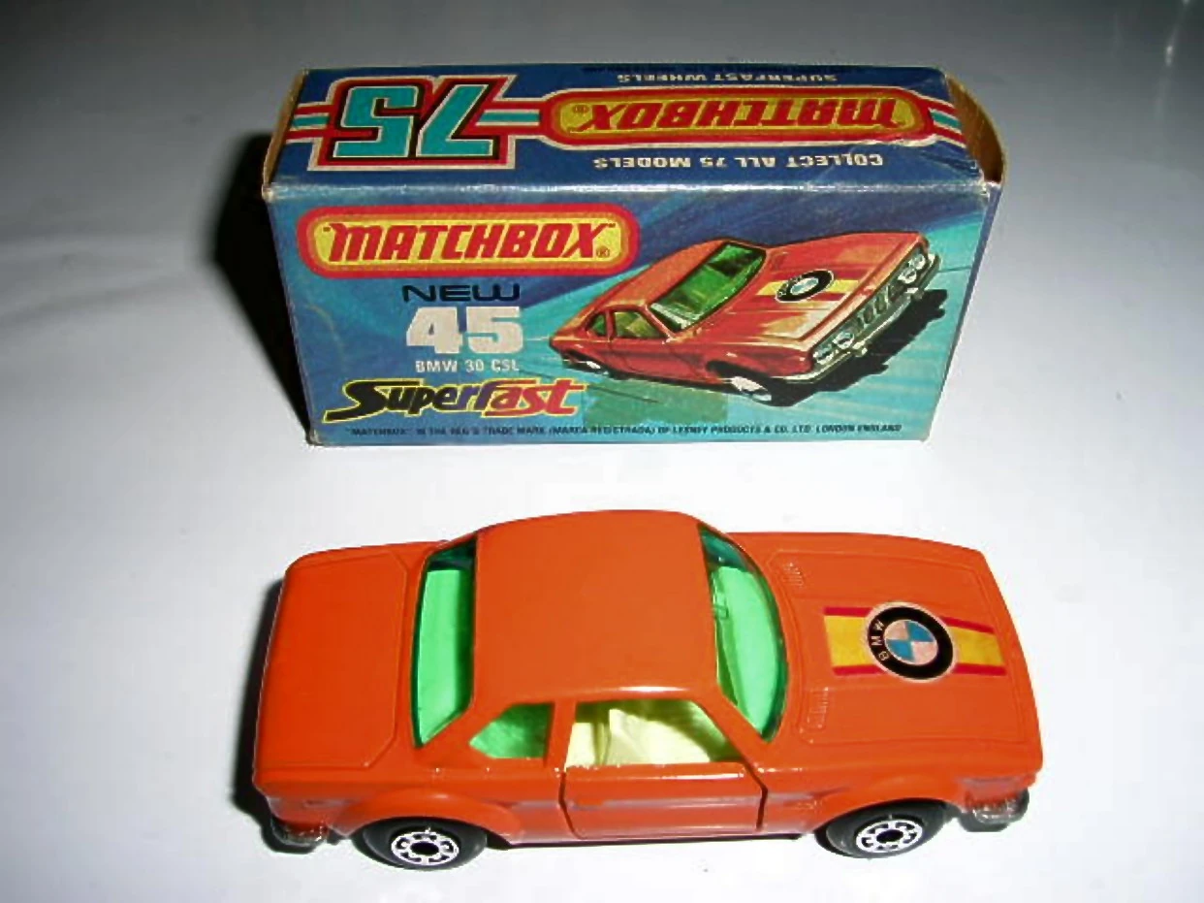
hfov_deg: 52.6
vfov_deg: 40.7
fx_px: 1217
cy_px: 452
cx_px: 602
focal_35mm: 35
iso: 50
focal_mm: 5.4
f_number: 4.8
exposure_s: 1/60.1
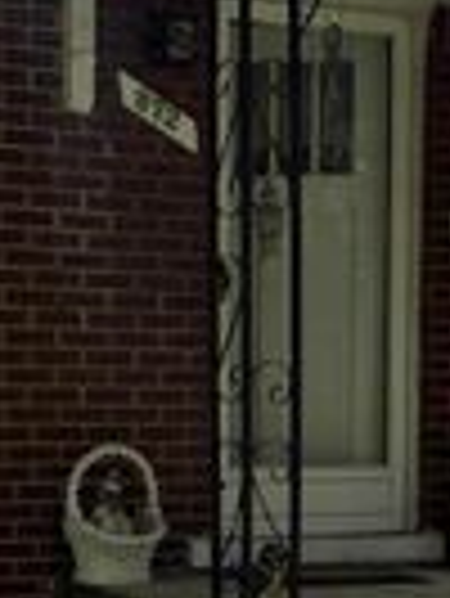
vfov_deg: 16.1
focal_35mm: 120
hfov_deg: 12.4
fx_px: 2077
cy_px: 591
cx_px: 171
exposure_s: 1/3953
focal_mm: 6.76
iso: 100
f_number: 1.78
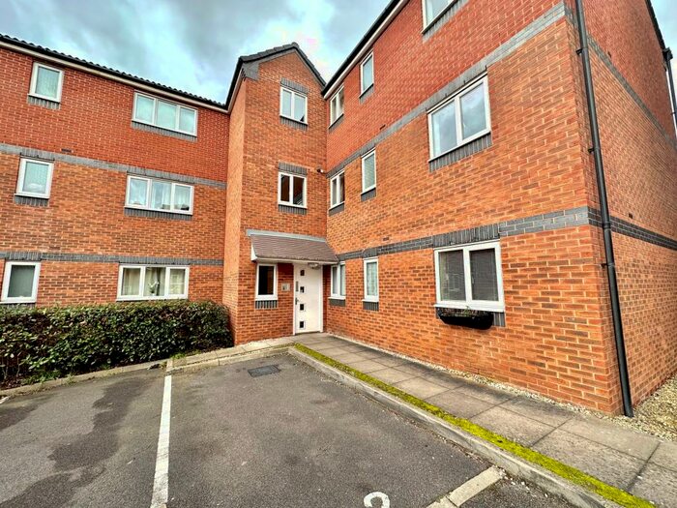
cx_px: 338
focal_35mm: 14
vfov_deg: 85.7
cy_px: 254
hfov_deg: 102.1
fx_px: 274
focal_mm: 2.22
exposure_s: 1/283
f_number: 2.2
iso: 40
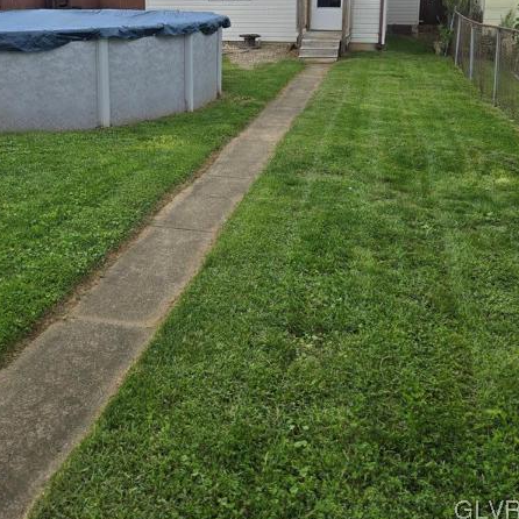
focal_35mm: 35
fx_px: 594
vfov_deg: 44.5
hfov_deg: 46.8
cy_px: 90
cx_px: 193
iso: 25
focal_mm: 5.4
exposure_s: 1/1286
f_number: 1.8
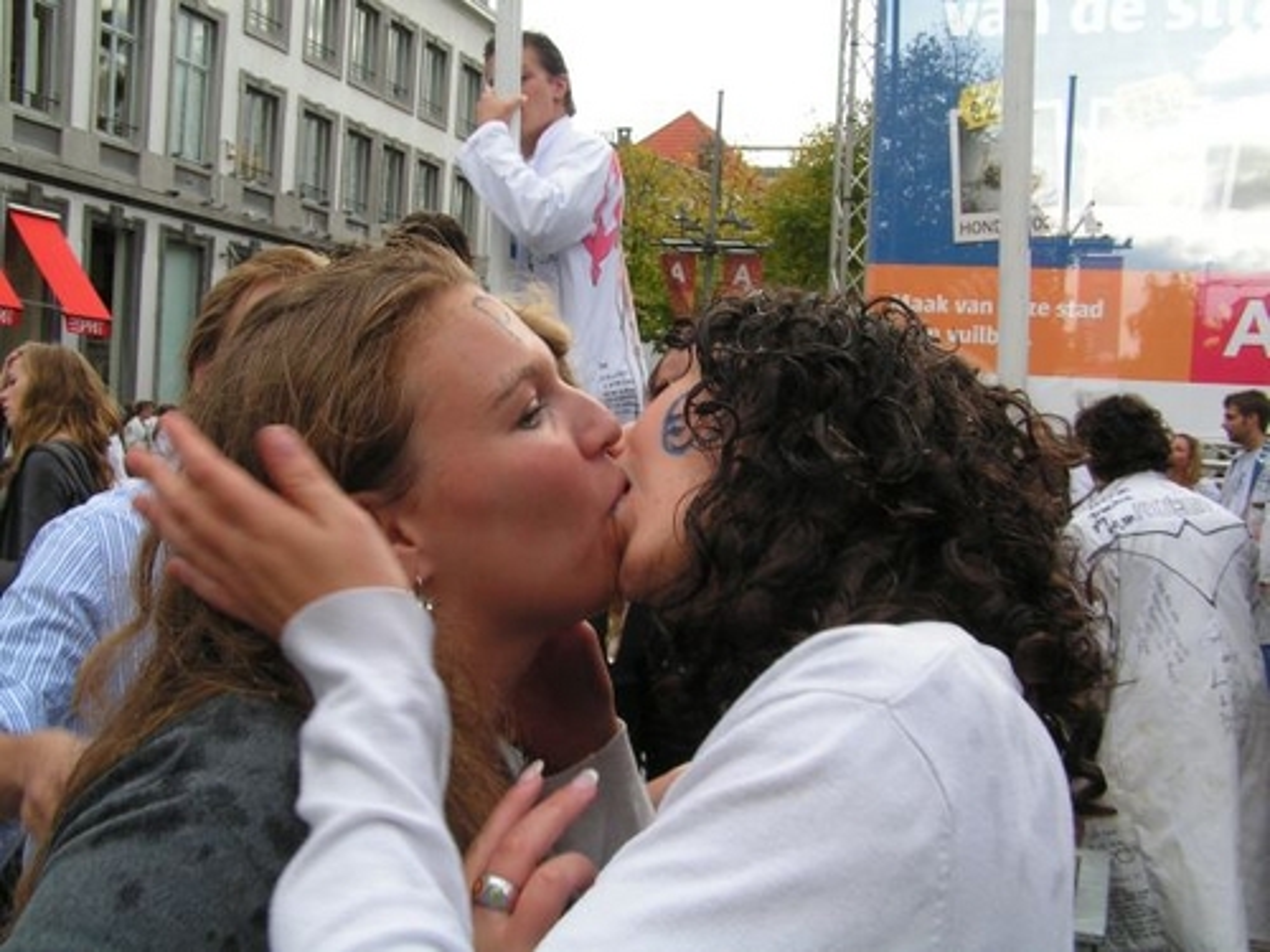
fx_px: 1394
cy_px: 476
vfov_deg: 37.7
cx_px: 635
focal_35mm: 38
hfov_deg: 49.0
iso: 50
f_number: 5
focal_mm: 6.3
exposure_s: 1/160
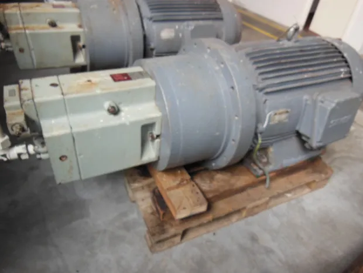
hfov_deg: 69.4
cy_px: 136
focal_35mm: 25
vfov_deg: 54.9
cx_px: 182
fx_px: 262
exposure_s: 1/30
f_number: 3.5
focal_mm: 4.5
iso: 160
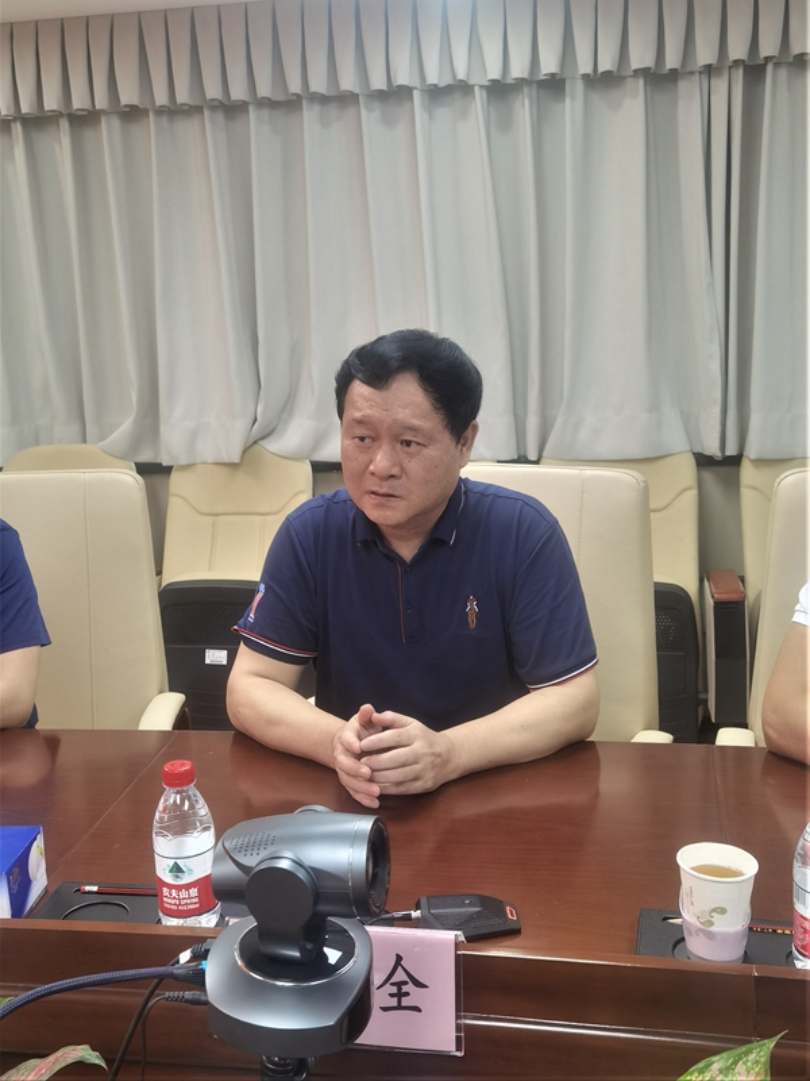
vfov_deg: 55.4
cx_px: 405
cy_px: 540
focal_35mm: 33
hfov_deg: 42.9
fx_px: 1030
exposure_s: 1/100
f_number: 1.9
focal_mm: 6.71
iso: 125
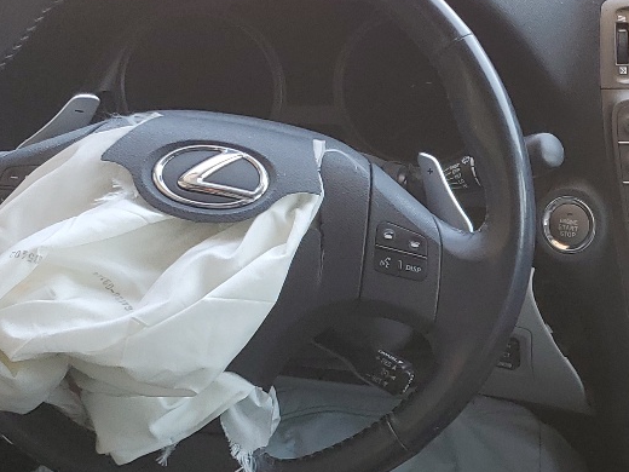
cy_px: 420
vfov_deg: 18.2
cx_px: 825
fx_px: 1454
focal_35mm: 80
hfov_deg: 21.9
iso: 52
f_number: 1.5
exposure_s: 1/120
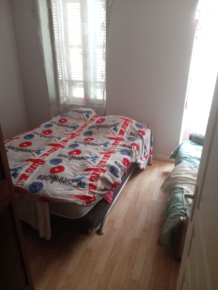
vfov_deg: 65.3
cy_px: 145
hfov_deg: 51.4
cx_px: 109
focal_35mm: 27
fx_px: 227
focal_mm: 4.05
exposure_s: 1/33.3
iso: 1625
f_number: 1.8
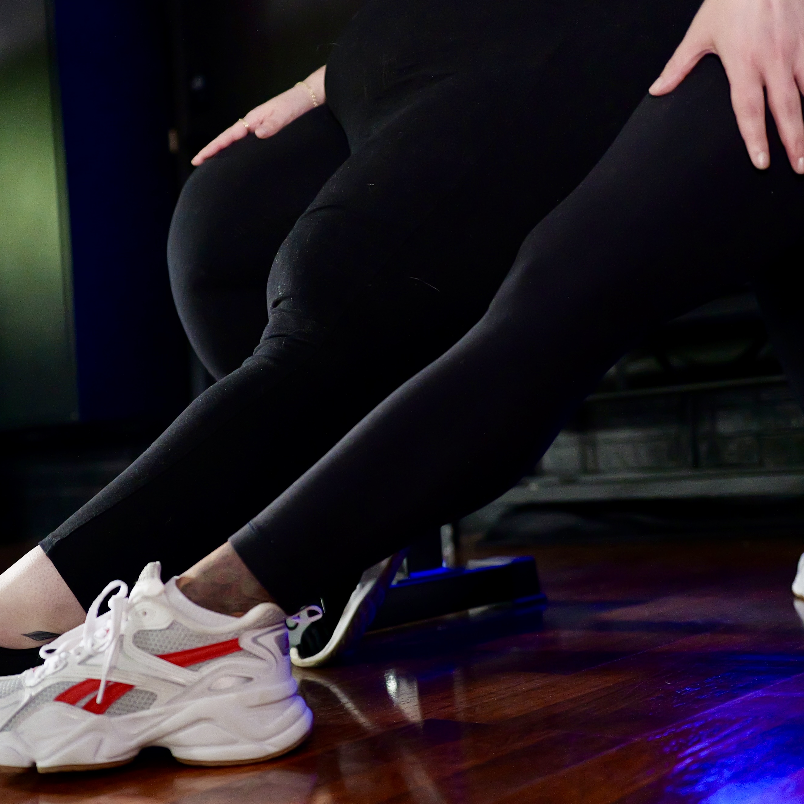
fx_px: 1209
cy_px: 403
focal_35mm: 46
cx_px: 354
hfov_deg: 36.7
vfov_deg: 36.8
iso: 6400
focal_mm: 24
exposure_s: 1/250
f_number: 1.8
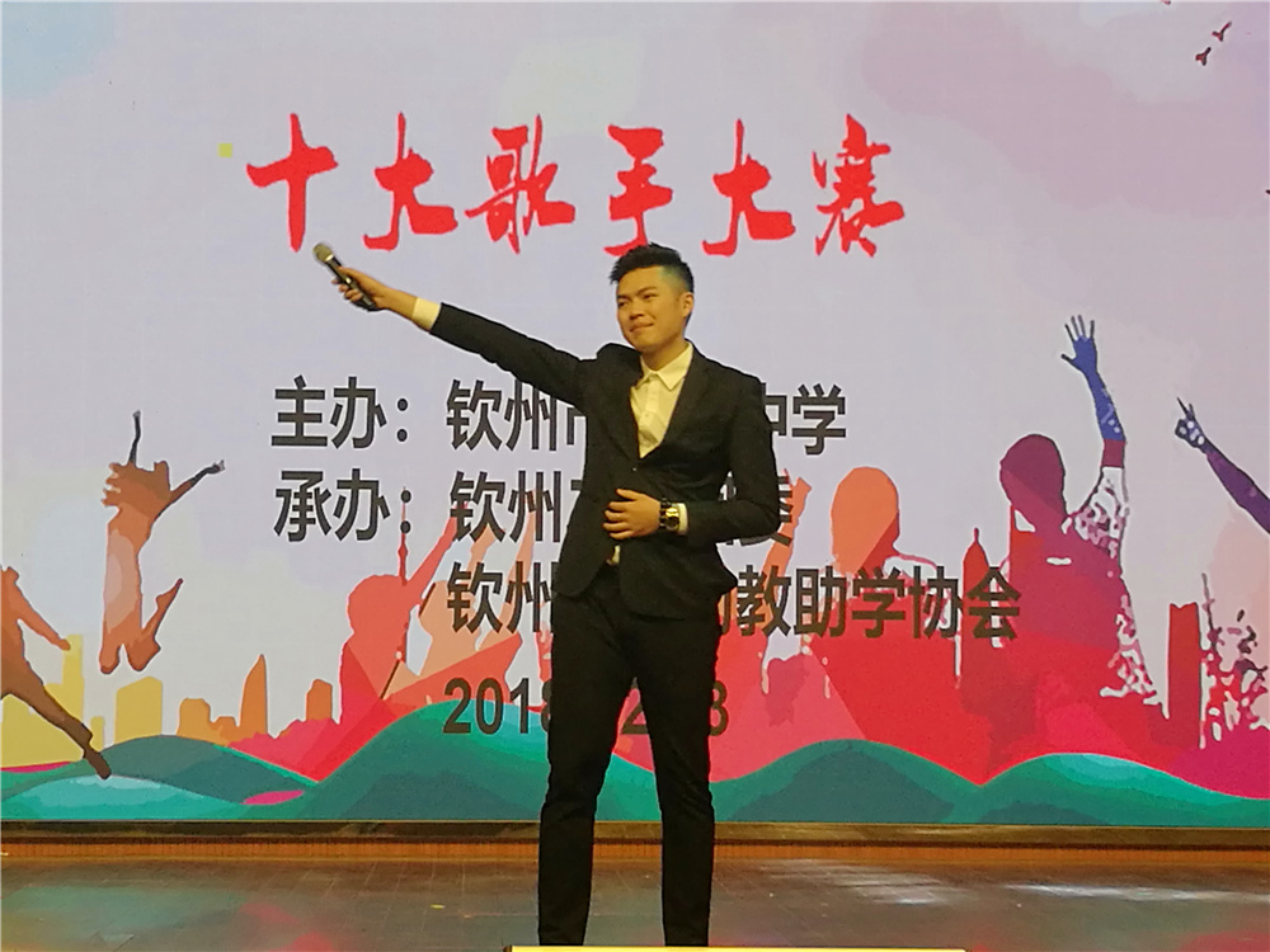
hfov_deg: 25.3
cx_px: 635
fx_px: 2825
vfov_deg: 19.1
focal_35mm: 77
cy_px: 476
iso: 100
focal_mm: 4.5
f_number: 2.2
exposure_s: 1/60
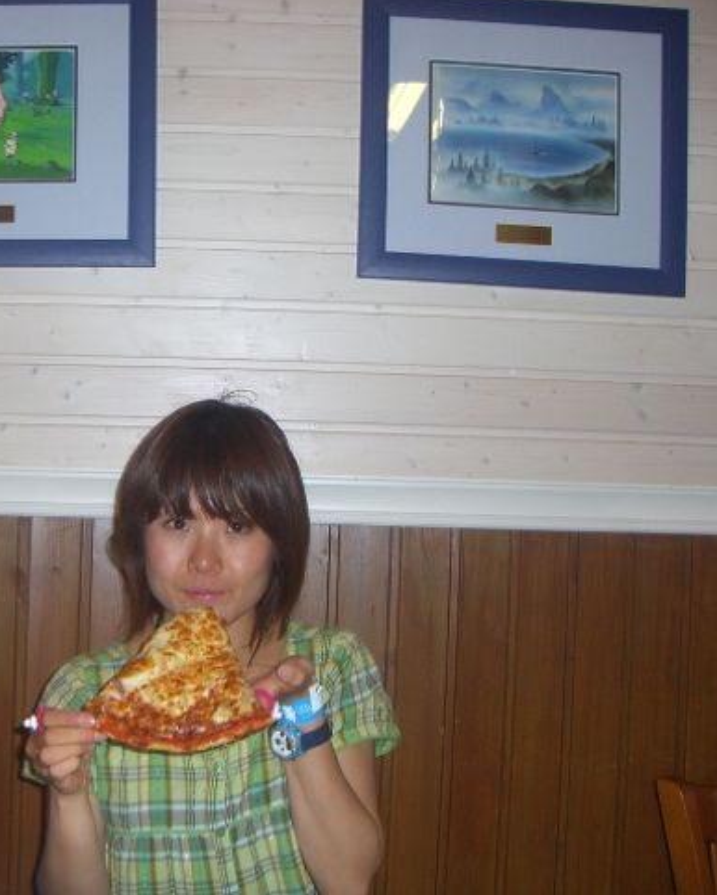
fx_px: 1325
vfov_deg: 37.3
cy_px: 445
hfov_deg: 29.9
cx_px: 206
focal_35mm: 50
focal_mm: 6.2
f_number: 2.7
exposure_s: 1/60
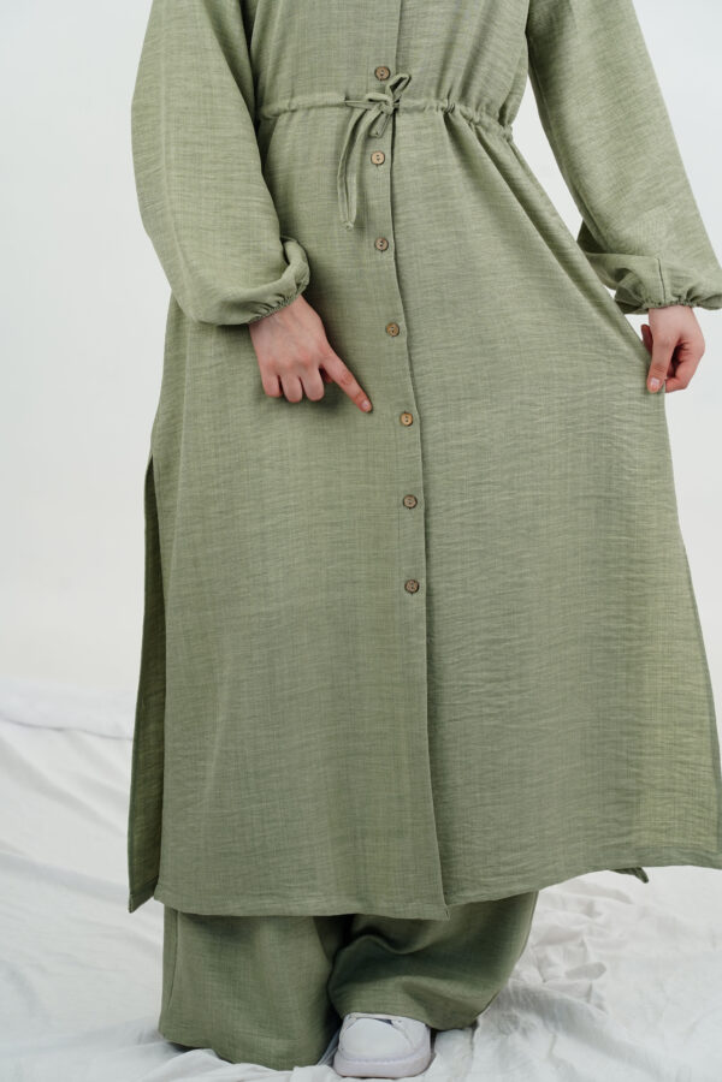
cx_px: 361
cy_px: 541
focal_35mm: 105
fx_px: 3159
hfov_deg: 13.0
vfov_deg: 19.5
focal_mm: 105
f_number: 6.3
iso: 400
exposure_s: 1/100
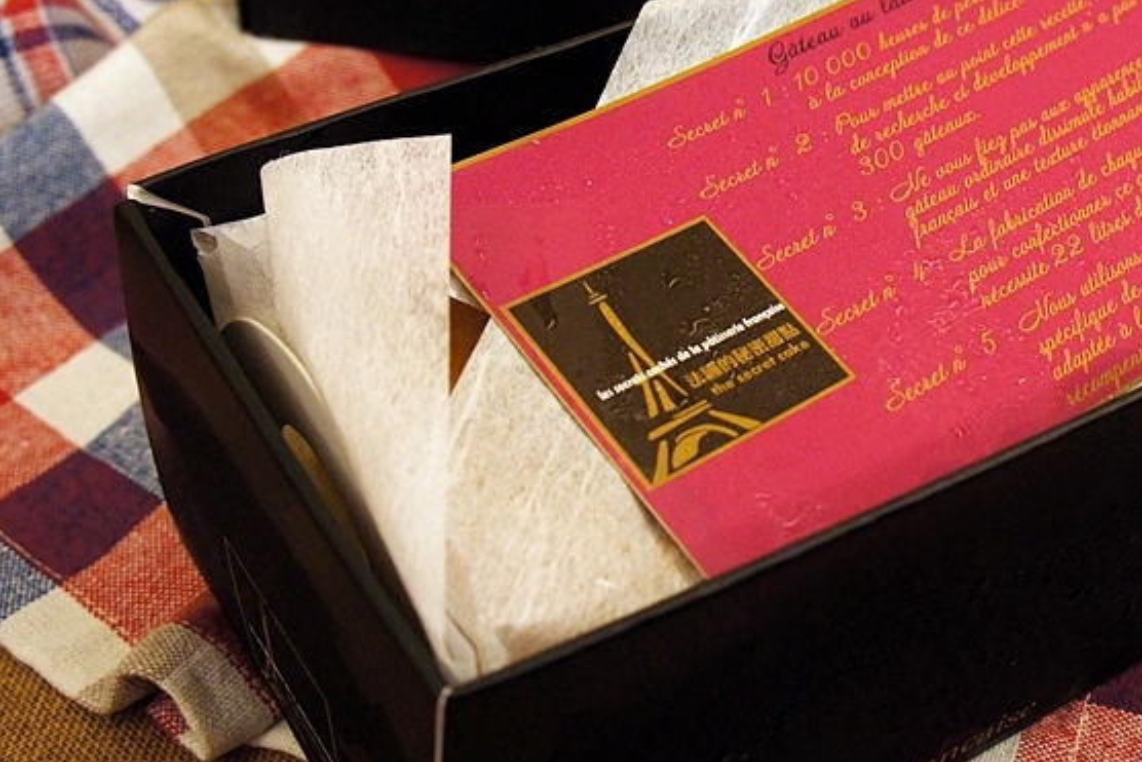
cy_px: 247
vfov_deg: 24.2
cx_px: 875
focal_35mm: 56
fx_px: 1771
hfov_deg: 34.9
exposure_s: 1/13
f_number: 6.3
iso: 1600
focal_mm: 23
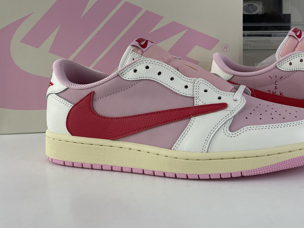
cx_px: 233
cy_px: 65
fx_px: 369
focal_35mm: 42
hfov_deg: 43.2
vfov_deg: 33.8
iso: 32
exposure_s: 1/355
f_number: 1.6
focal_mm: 4.2
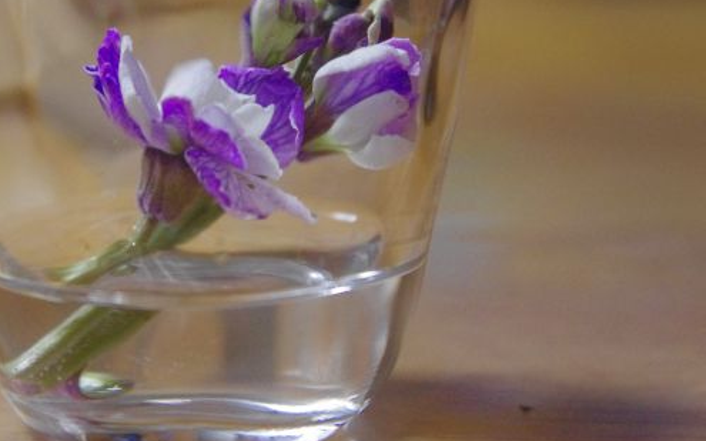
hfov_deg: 12.6
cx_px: 215
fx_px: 3193
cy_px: 128
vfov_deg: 7.9
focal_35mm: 166
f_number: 4.5
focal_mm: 75
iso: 3200
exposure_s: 1/50
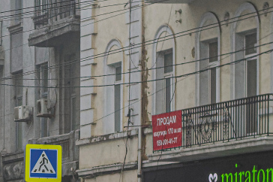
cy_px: 224
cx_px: -192
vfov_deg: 5.1
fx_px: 2030
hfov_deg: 7.5
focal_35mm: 268
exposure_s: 1/160
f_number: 3.5
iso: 400
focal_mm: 50
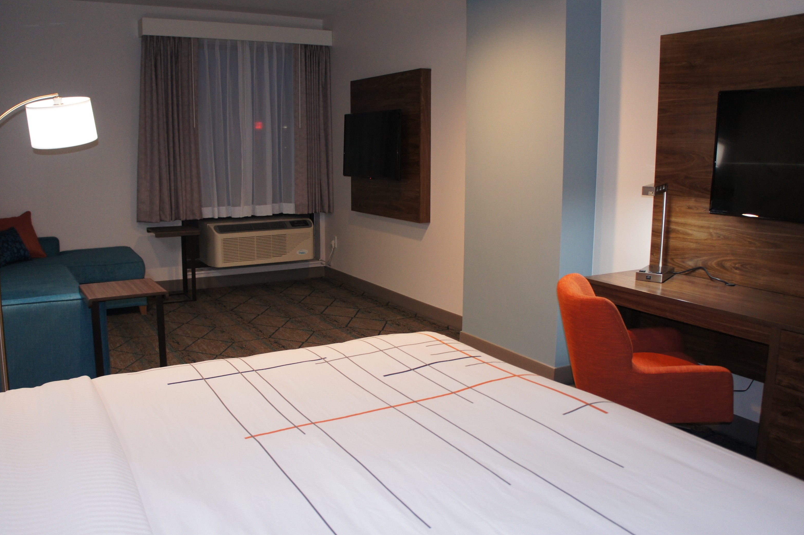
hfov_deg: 63.7
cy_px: 263
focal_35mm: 29
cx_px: 381
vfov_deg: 44.9
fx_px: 647
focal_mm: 18
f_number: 3.5
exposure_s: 1/60
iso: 800
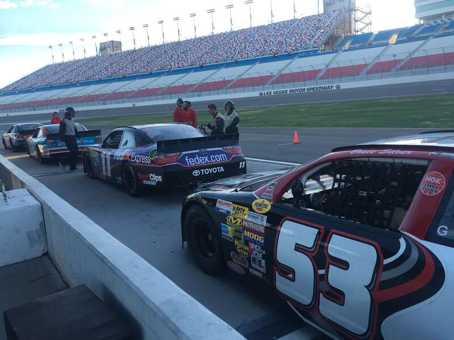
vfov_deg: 48.2
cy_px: 170
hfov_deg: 61.7
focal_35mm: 29
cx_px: 227
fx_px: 380
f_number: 2.2
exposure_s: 1/270
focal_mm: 4.15
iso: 25
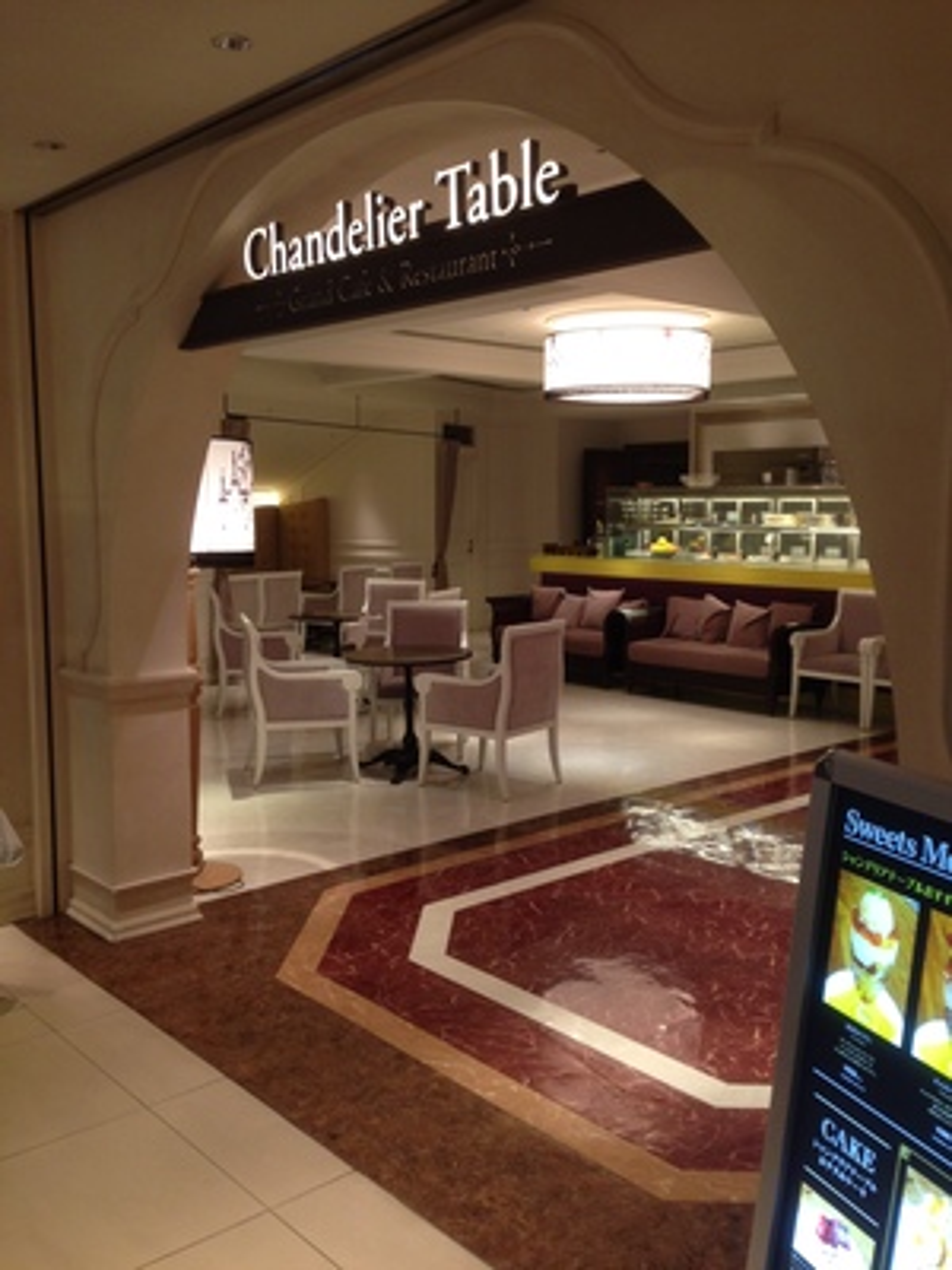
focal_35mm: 33
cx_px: 476
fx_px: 1210
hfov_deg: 42.9
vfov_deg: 55.4
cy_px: 635
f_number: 2.4
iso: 64
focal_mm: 4.12
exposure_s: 1/20
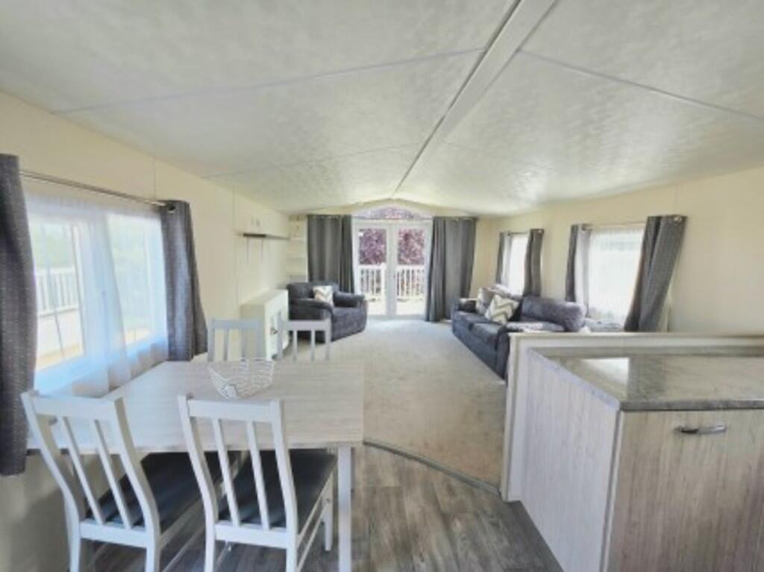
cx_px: 382
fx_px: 287
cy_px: 286
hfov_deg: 106.2
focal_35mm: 13
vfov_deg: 89.9
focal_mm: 2.2
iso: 40
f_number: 1.9
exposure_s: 1/200
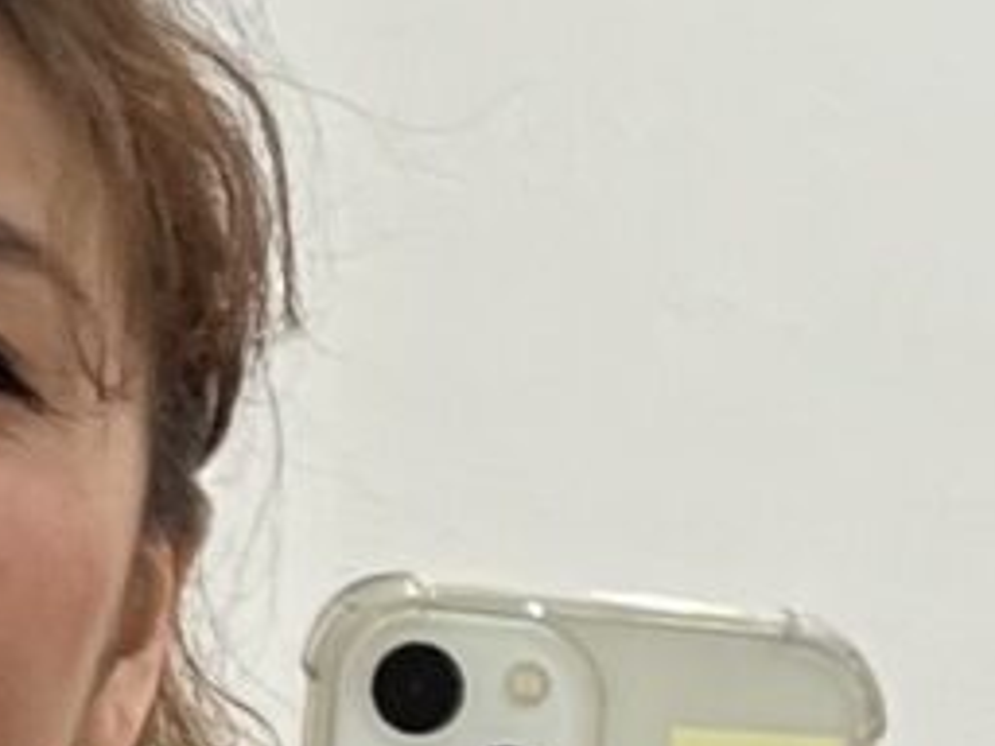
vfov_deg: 14.0
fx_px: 2989
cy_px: 800
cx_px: 1057
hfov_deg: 18.3
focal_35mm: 104
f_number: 1.6
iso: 64
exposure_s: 1/120
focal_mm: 5.1
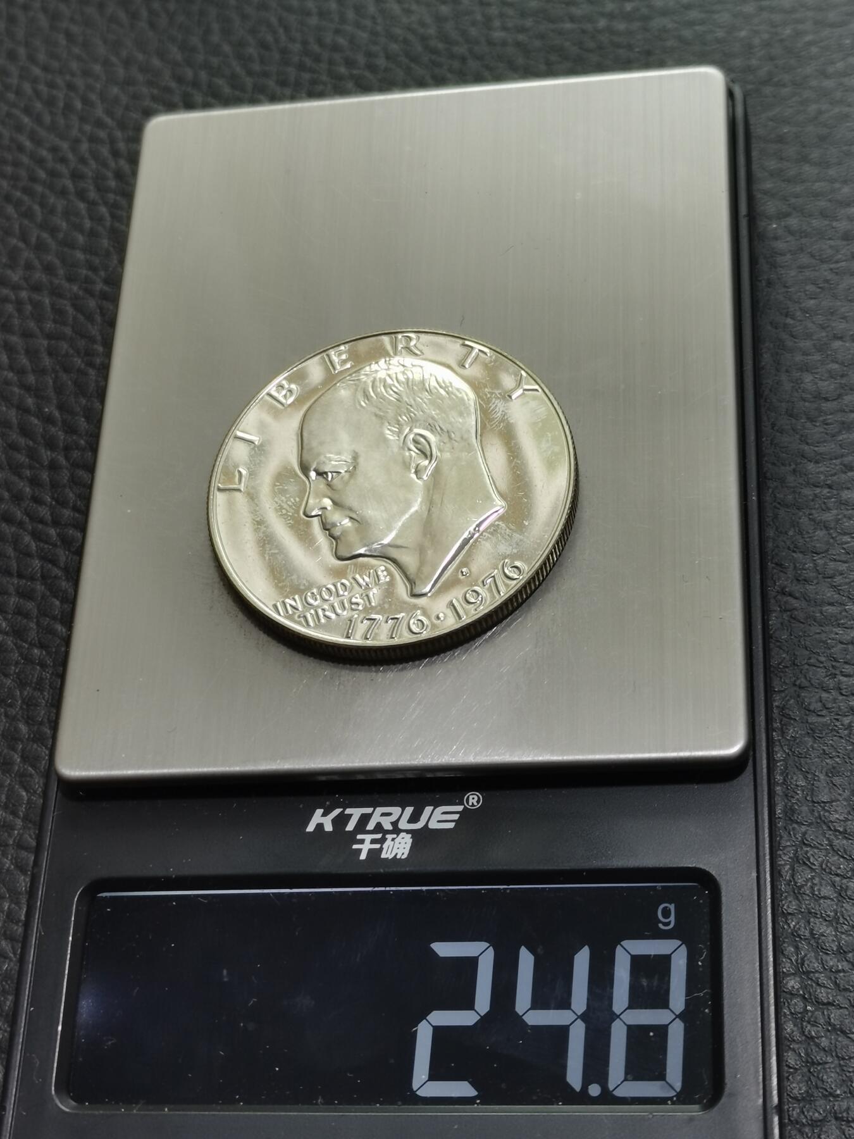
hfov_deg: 24.0
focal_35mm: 61
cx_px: 427
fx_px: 2007
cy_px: 570
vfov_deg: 31.7
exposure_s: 1/90
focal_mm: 5.58
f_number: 1.8
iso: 50
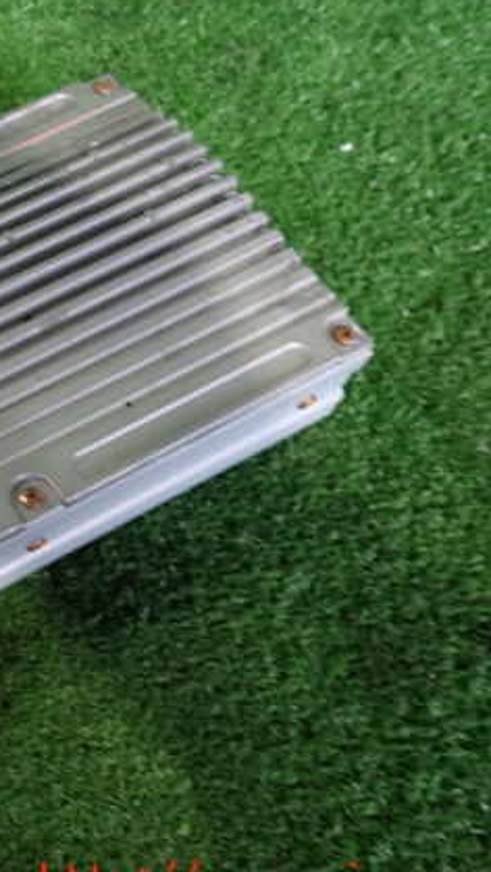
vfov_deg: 51.6
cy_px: 441
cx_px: -114
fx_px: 902
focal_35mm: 39
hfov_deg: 26.6
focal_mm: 4.5
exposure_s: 1/40
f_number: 2
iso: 200
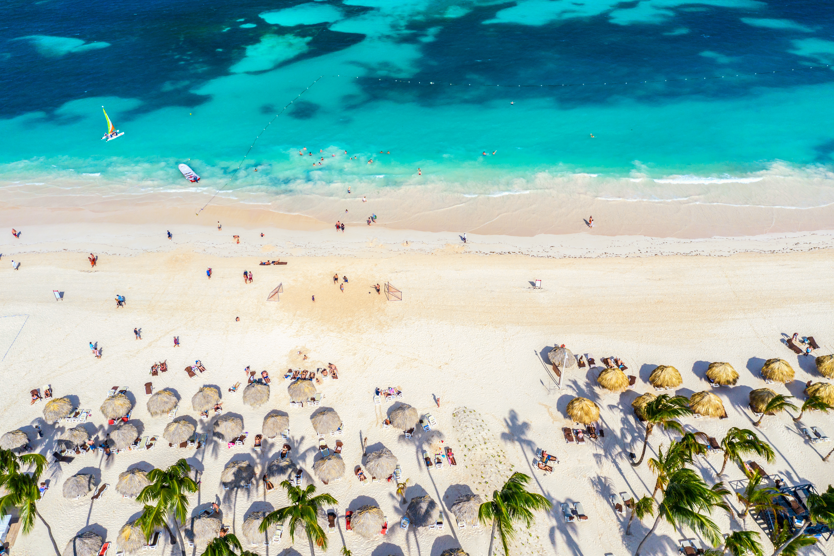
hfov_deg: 65.5
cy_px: 278
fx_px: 648
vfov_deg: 46.4
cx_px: 417
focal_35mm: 28
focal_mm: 10.26
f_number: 5
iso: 100
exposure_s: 1/800
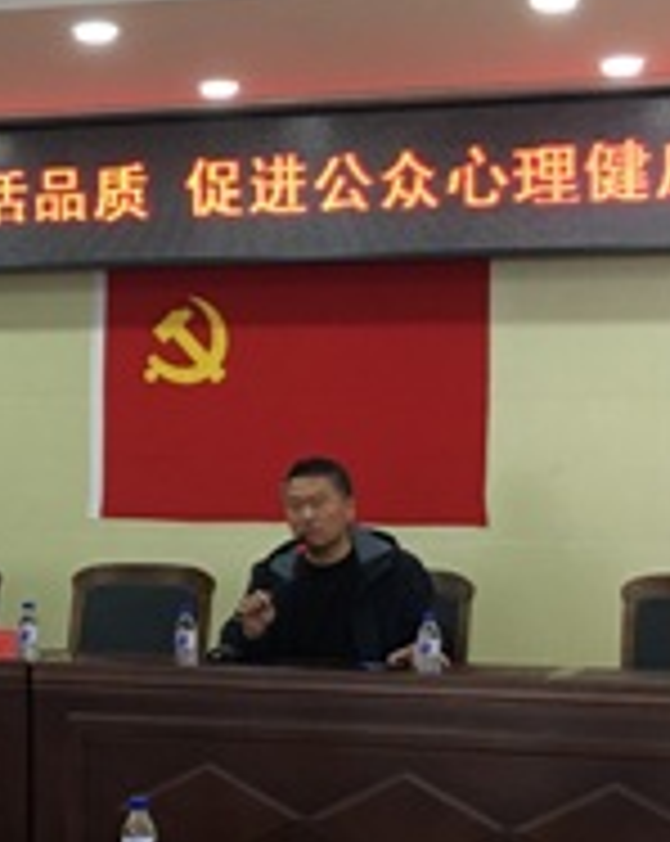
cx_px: 45
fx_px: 2410
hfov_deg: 15.6
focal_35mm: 97
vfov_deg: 19.8
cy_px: 491
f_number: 2.2
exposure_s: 1/17
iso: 50
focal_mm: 4.15
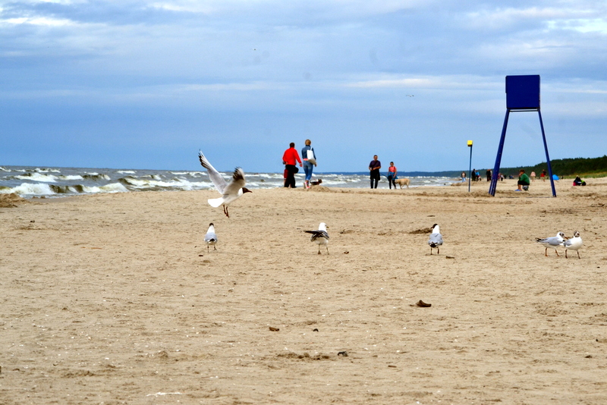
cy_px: 202
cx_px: 304
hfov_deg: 18.9
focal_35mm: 108
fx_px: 1822
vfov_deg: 12.7
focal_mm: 72
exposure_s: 1/500
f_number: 11
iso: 400
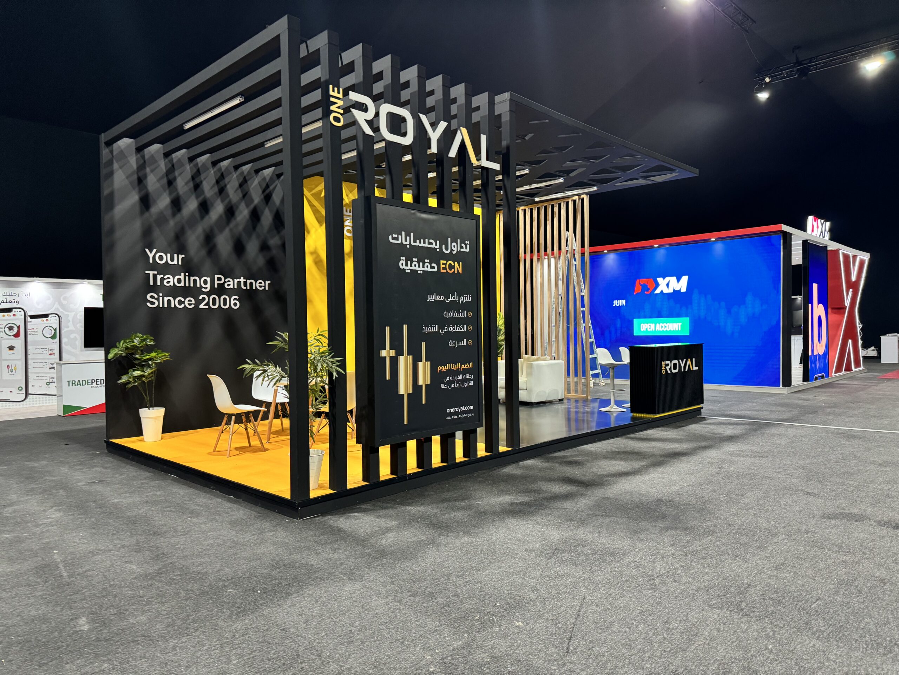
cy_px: 338
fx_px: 623
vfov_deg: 56.8
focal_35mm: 24
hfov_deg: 71.6
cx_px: 450
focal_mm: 6.76
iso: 400
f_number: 1.78
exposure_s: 1/50
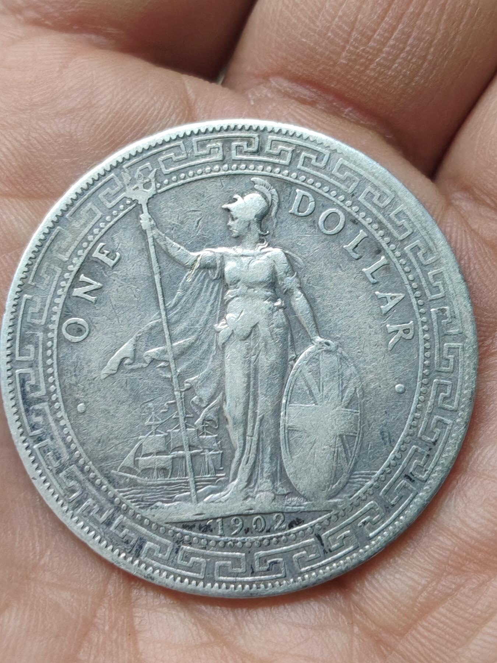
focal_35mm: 51
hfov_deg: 28.6
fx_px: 976
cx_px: 248
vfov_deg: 37.5
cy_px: 332
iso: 1342
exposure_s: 1/120
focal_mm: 4.84
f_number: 1.88
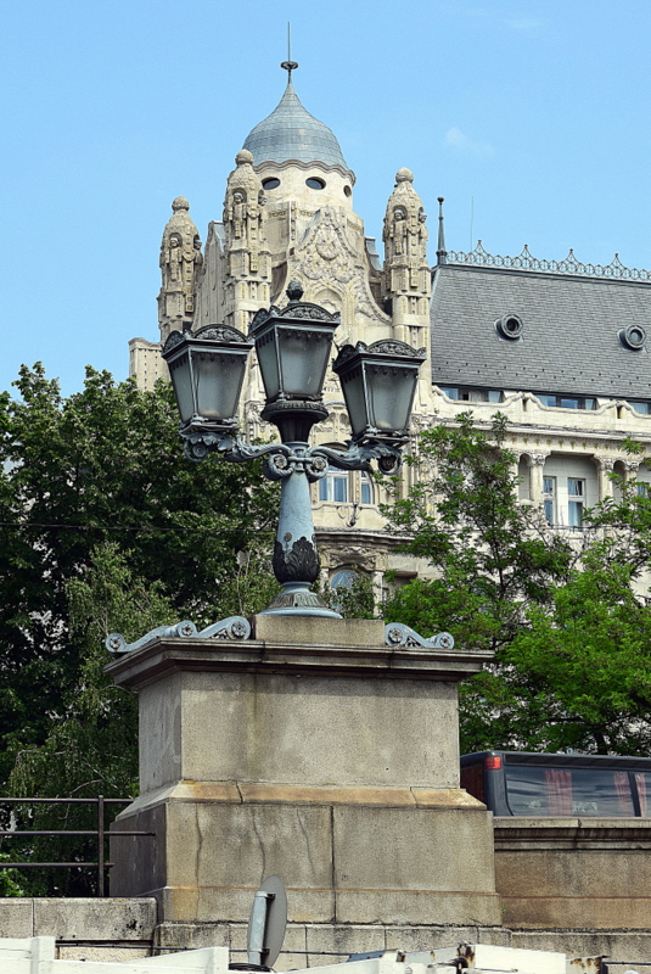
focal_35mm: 87
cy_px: 487
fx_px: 2355
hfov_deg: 15.7
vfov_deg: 23.4
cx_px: 326
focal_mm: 58
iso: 400
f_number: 11
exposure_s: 1/500
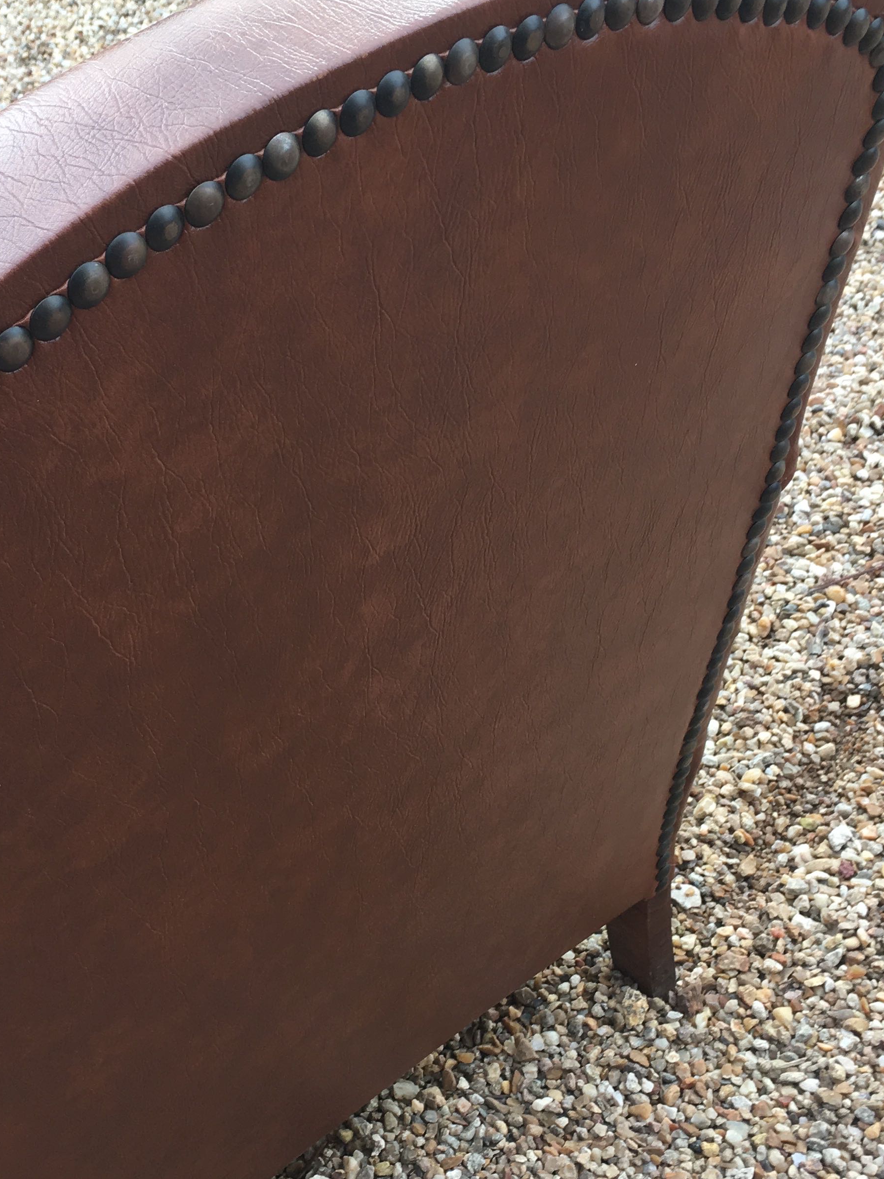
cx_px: 244
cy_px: 620
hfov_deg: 29.3
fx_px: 1668
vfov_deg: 38.9
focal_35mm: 49
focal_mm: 4.15
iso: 25
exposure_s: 1/100
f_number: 2.2
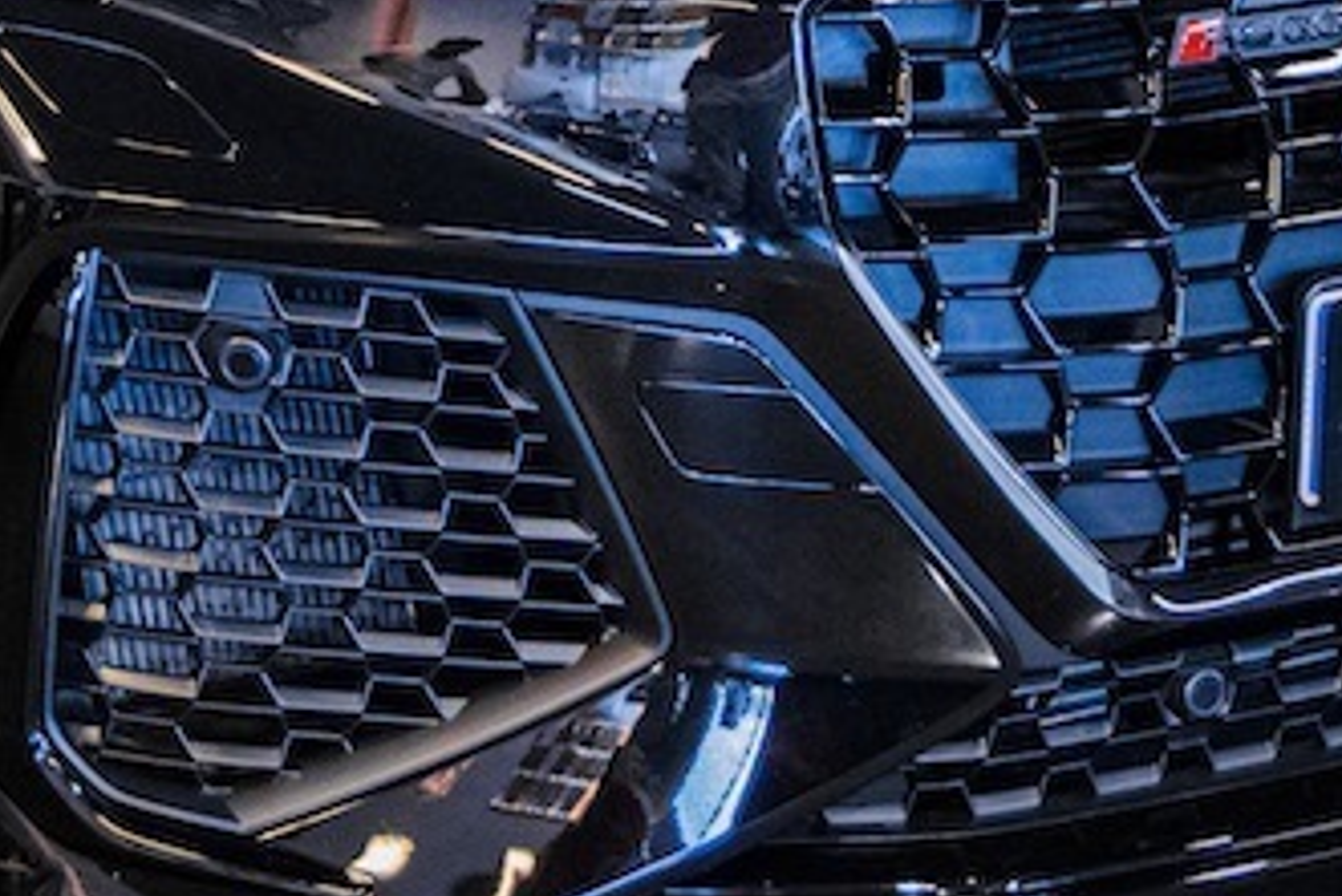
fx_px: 5184
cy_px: -189
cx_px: 418
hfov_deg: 14.7
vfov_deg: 9.7
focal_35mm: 139
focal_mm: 24
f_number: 4
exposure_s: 1/60
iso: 1250
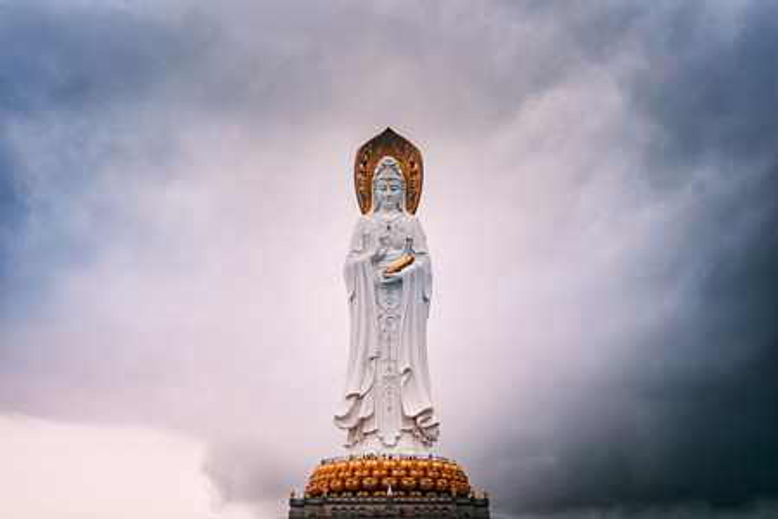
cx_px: 389
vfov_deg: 30.5
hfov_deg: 44.5
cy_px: 260
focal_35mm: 44
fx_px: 951
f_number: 5.6
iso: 200
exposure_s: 1/80
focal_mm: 29.5
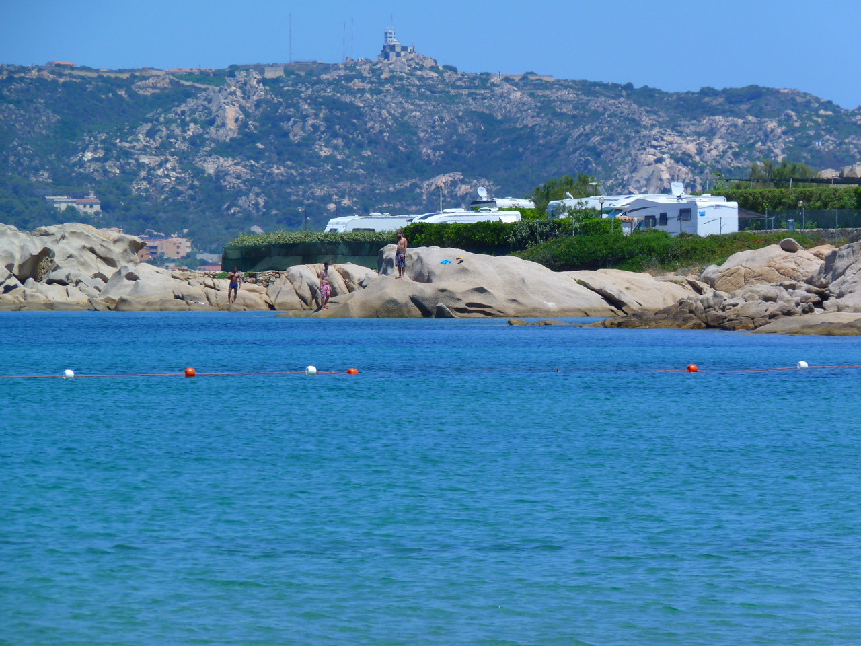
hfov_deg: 7.0
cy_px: 323
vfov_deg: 5.3
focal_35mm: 282
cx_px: 430
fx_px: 7014
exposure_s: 1/640
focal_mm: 50.1
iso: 80
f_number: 5.6
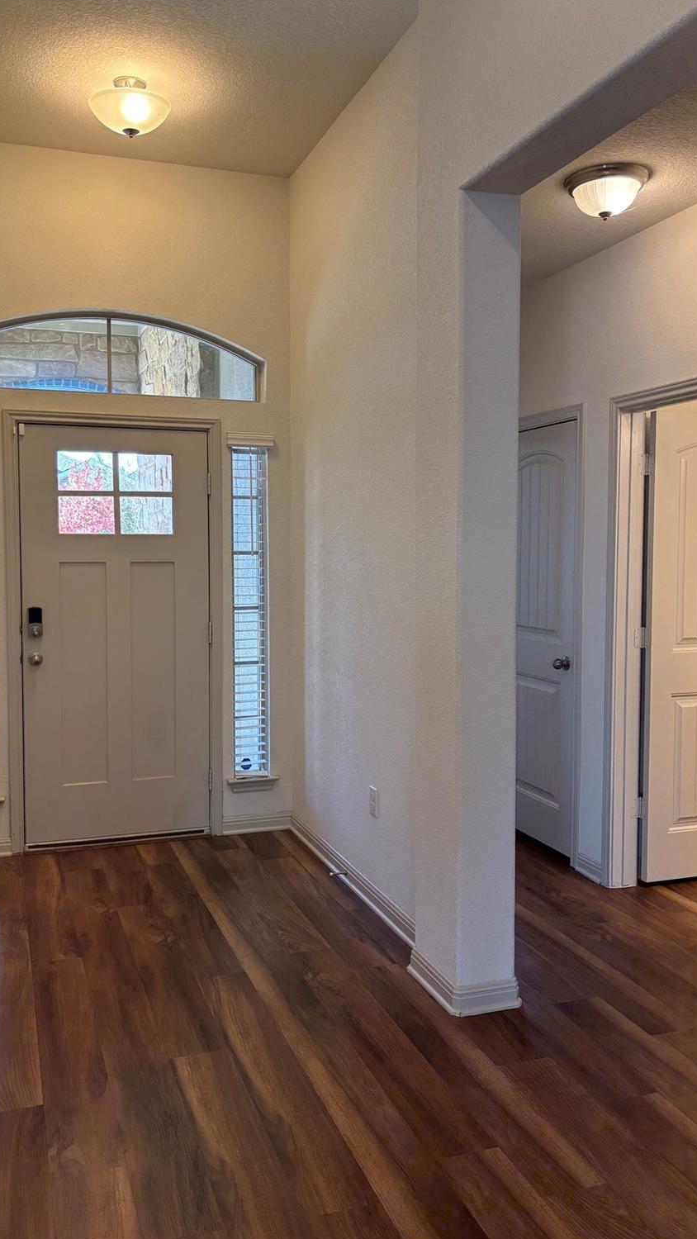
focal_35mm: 29
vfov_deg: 66.1
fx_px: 953
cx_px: 296
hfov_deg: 40.1
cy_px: 609
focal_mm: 5.96
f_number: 1.6
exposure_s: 1/120
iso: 125
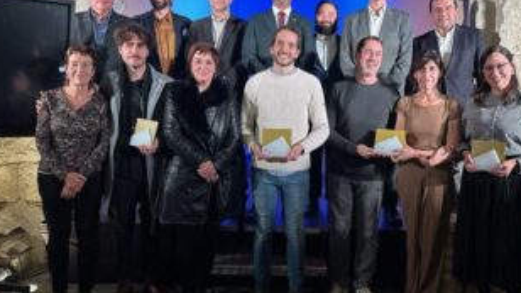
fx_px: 470
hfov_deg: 57.9
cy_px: 127
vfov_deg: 34.6
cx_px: 288
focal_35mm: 34
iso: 200
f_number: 1.78
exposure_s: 1/100
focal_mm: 6.86
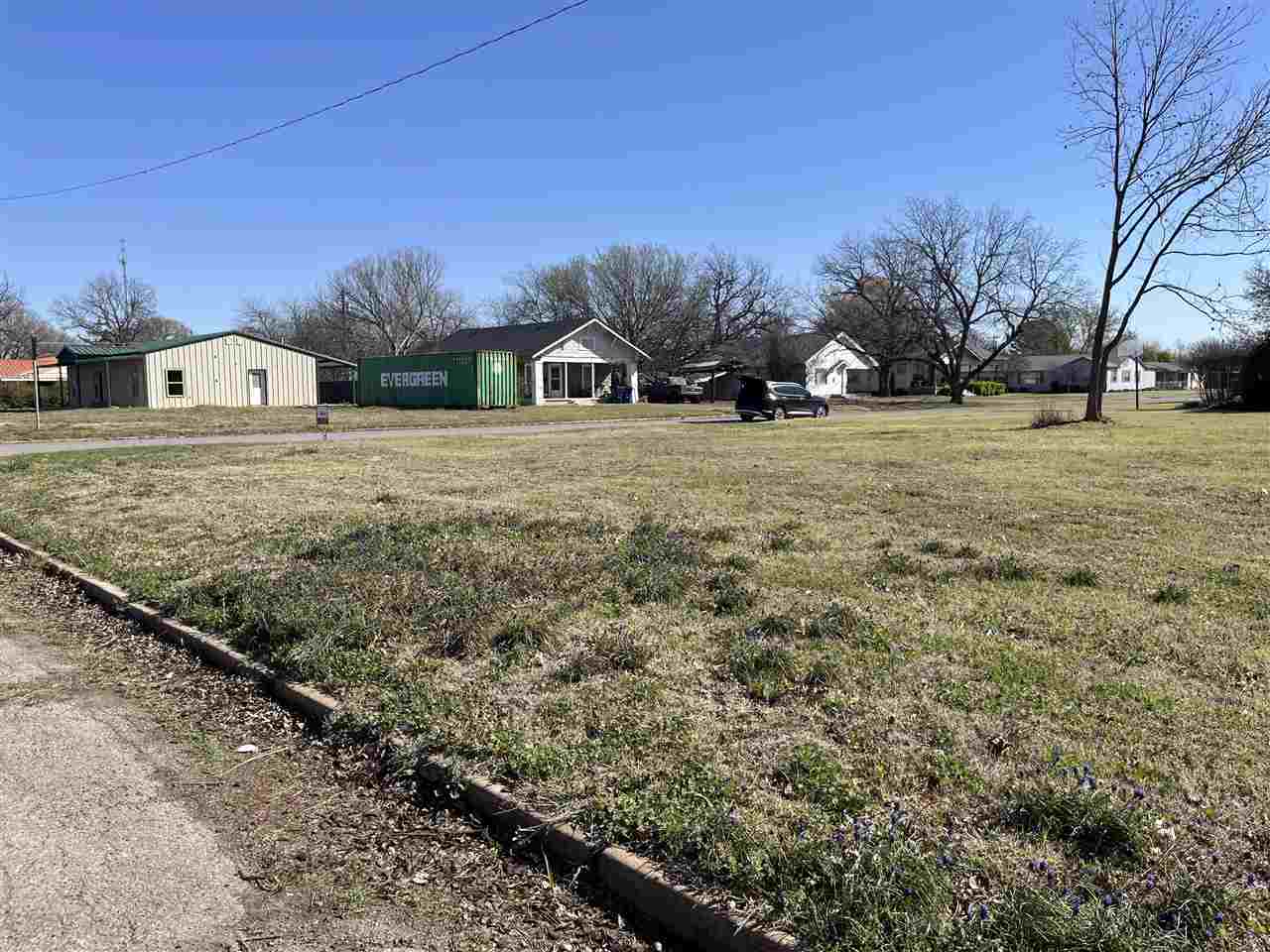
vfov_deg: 53.1
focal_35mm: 26
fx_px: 954
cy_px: 476
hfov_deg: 67.3
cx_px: 635
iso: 50
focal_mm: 5.1
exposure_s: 1/3049
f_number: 1.6
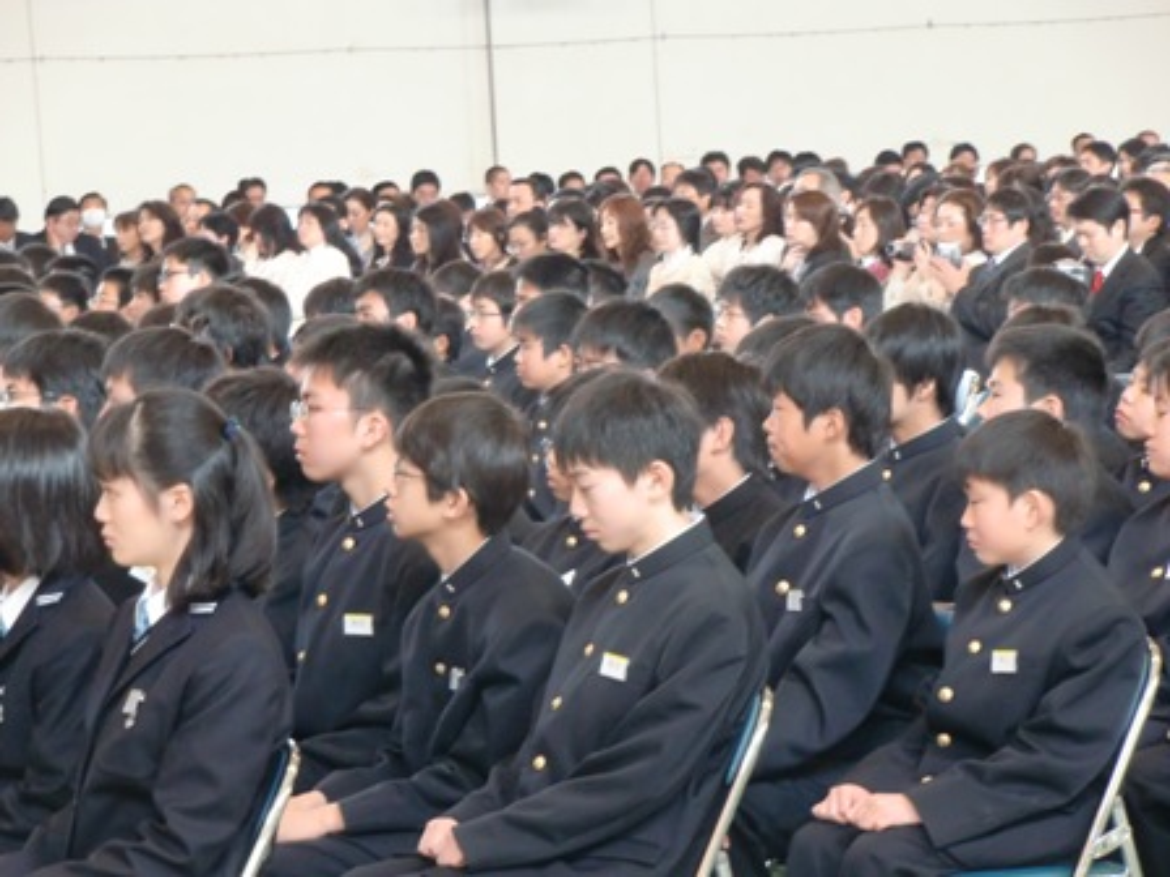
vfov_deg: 12.0
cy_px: 438
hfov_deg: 16.0
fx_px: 4157
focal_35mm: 123
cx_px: 585
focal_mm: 22
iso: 400
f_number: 5.2
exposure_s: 1/13
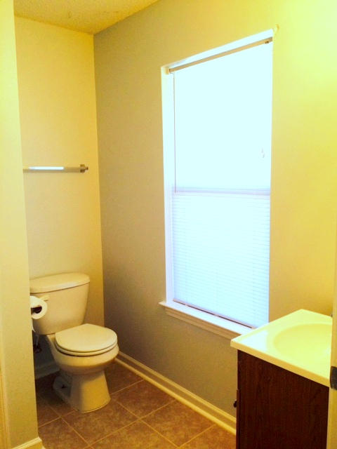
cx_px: 168
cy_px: 224
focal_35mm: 29
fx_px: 376
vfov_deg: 61.7
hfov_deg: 48.2
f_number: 2.2
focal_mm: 4.15
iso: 64
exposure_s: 1/120
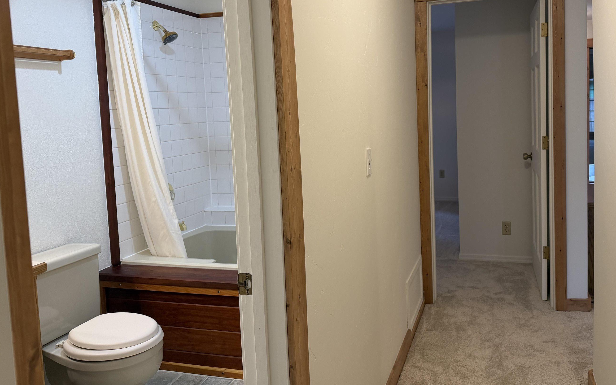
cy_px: 143
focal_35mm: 30
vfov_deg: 41.5
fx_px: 504
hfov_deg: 62.5
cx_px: 361
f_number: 1.78
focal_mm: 6.76
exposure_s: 1/120
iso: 200
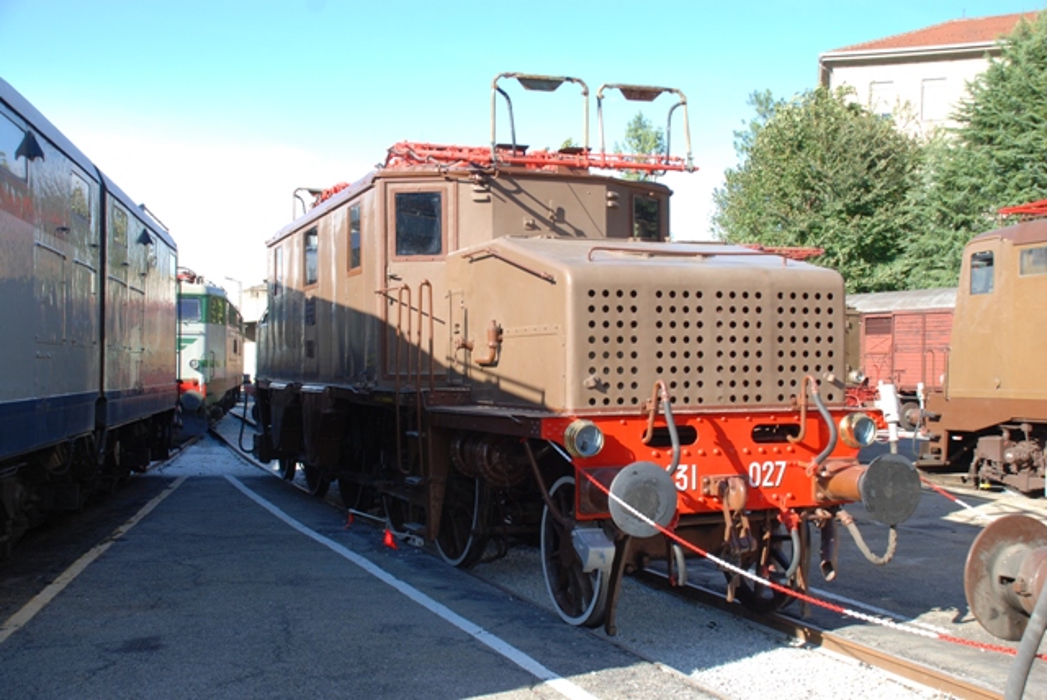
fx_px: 1223
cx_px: 524
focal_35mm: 42
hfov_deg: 46.4
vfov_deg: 32.0
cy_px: 350
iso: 200
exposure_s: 1/200
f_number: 6.3
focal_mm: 28
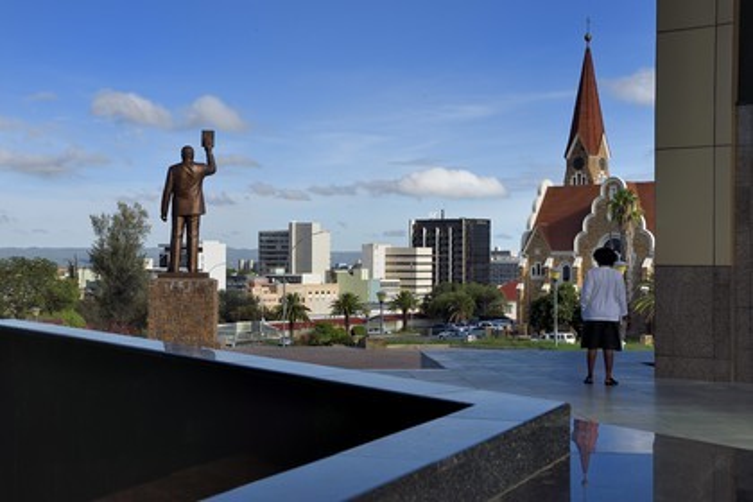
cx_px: 376
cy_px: 251
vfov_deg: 27.0
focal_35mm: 50
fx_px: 1046
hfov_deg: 39.6
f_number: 13
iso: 200
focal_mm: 50
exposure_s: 1/320
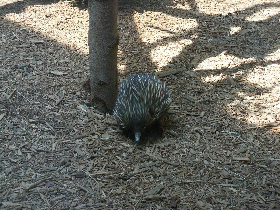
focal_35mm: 106
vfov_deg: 14.0
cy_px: 105
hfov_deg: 18.5
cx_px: 140
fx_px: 857
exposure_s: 1/125
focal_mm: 18.8
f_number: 7.5
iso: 400
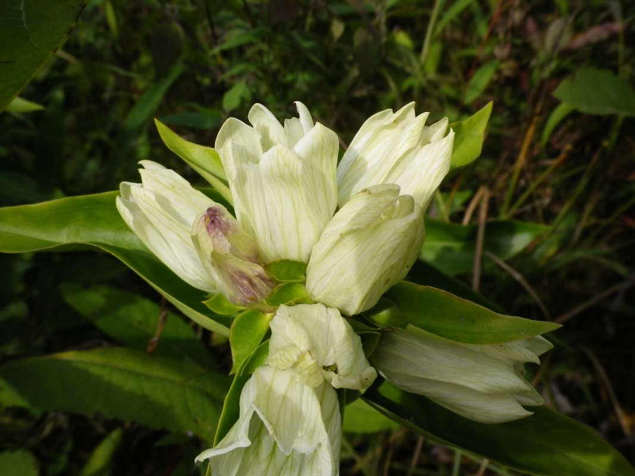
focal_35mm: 35
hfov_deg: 52.6
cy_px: 238
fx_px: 642
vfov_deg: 40.7
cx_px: 318
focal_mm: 6.36
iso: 80
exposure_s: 1/500
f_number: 3.9
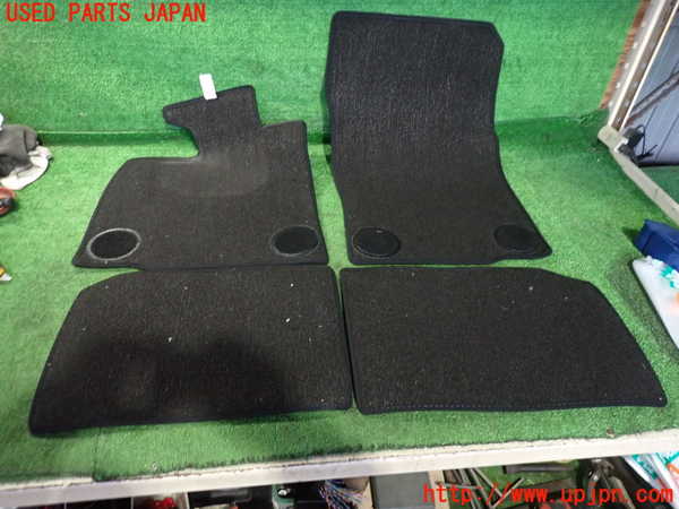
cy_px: 254
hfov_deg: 69.4
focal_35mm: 25
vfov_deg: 54.9
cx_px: 340
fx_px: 490
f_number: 2
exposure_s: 1/30
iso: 500
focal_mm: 4.5
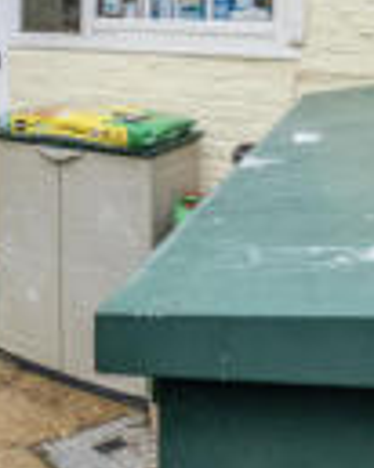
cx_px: -142
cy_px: 63
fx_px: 720
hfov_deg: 24.5
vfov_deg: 34.4
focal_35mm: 52
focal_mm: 10
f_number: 22
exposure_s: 1/20
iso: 400
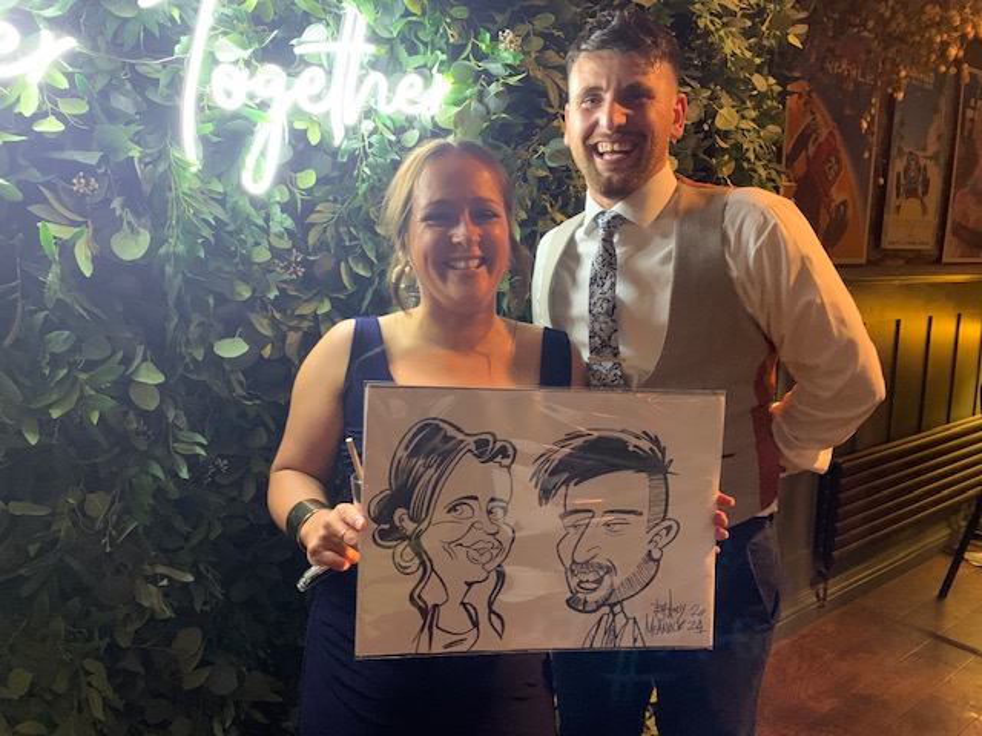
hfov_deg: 67.3
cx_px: 491
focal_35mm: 26
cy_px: 368
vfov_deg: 53.1
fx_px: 738
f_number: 1.8
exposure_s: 1/31
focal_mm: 4.25
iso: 400
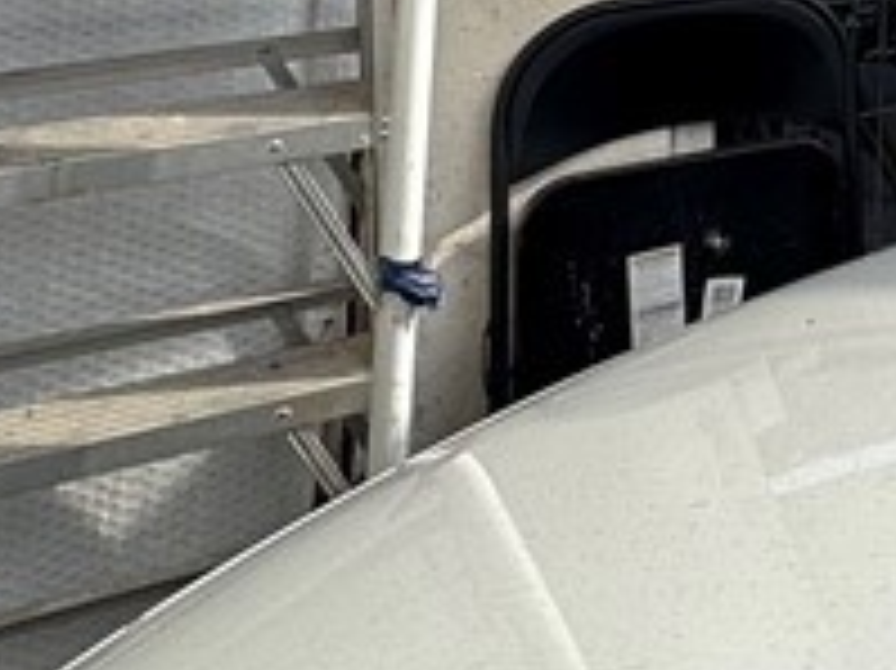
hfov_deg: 20.4
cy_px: -508
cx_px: 1553
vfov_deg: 17.1
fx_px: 1863
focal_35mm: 72
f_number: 2.2
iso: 40
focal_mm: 2.22
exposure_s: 1/354
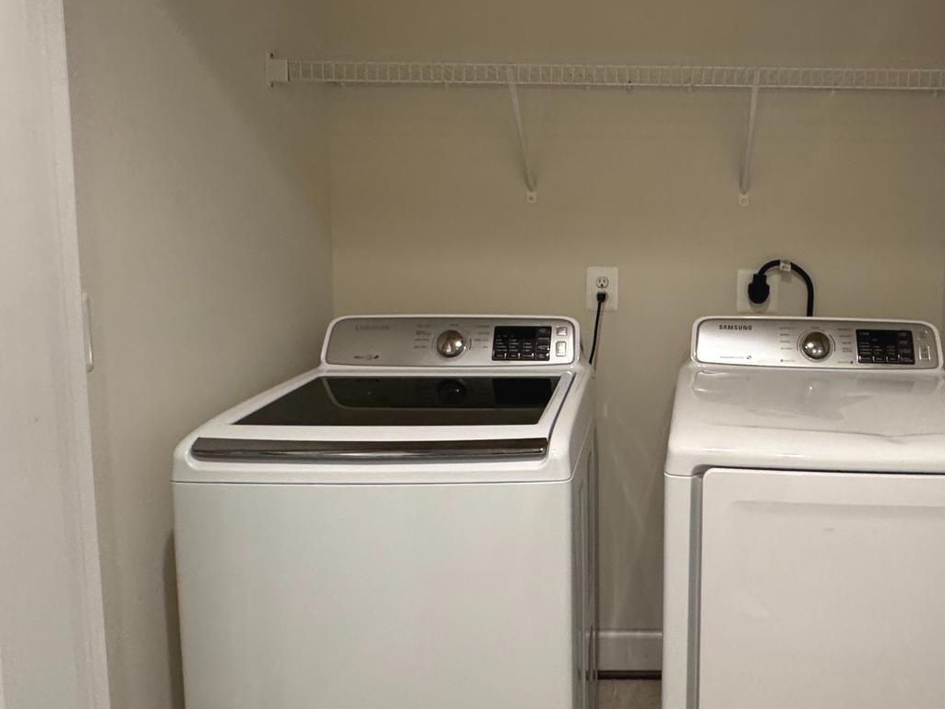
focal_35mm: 28
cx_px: 671
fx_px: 764
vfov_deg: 49.6
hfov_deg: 61.0
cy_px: 307
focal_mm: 2.22
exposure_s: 1/60
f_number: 2.2
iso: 500
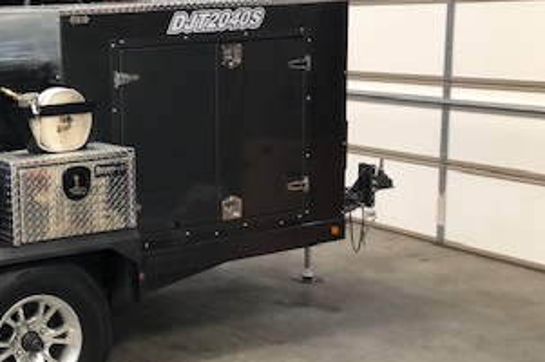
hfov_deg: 30.1
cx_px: -2
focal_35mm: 62
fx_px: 938
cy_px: 172
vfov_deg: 21.9
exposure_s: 1/20
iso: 40
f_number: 1.8
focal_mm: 3.99
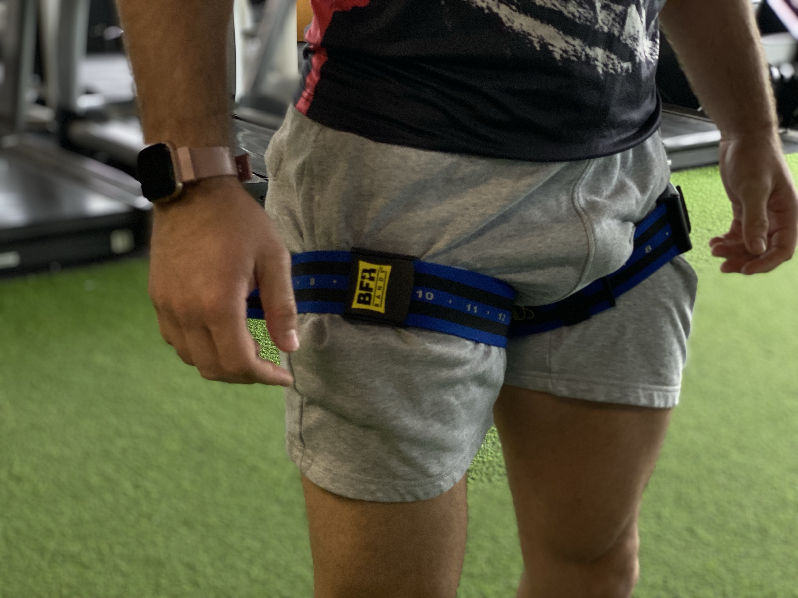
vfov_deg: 28.0
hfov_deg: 36.8
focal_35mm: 52
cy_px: 299
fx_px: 1199
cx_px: 399
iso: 125
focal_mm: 6
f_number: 2
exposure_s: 1/60
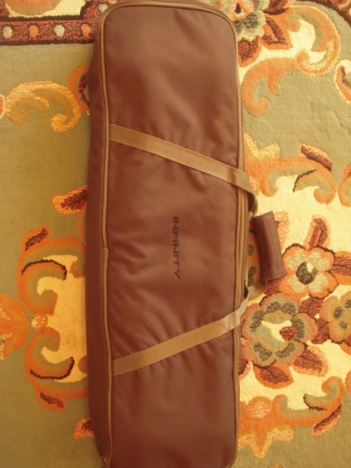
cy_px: 245
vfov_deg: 43.8
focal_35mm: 43
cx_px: 187
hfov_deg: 33.6
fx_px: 582
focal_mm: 6.3
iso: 320
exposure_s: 1/8
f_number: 3.3
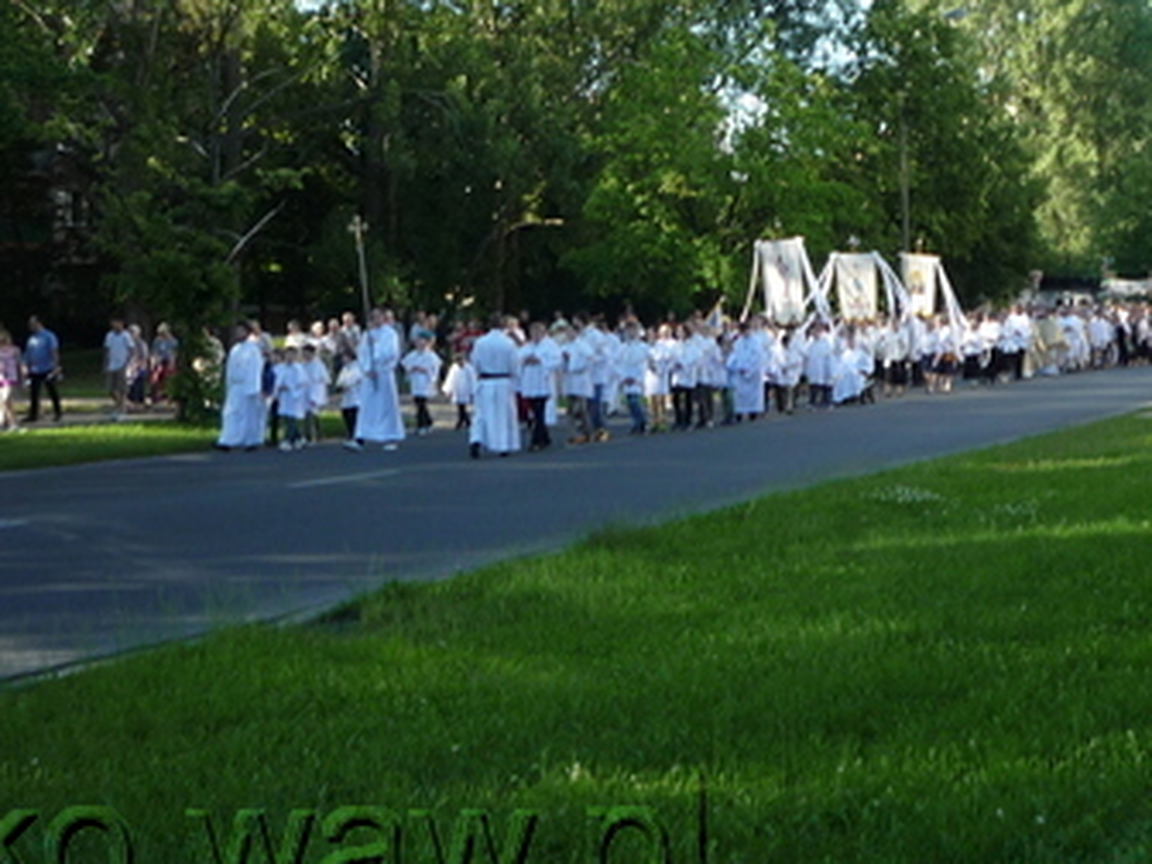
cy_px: 195
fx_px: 2030
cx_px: 747
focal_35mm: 61
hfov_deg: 31.5
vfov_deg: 23.7
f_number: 4
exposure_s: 1/125
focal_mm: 5.2
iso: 100
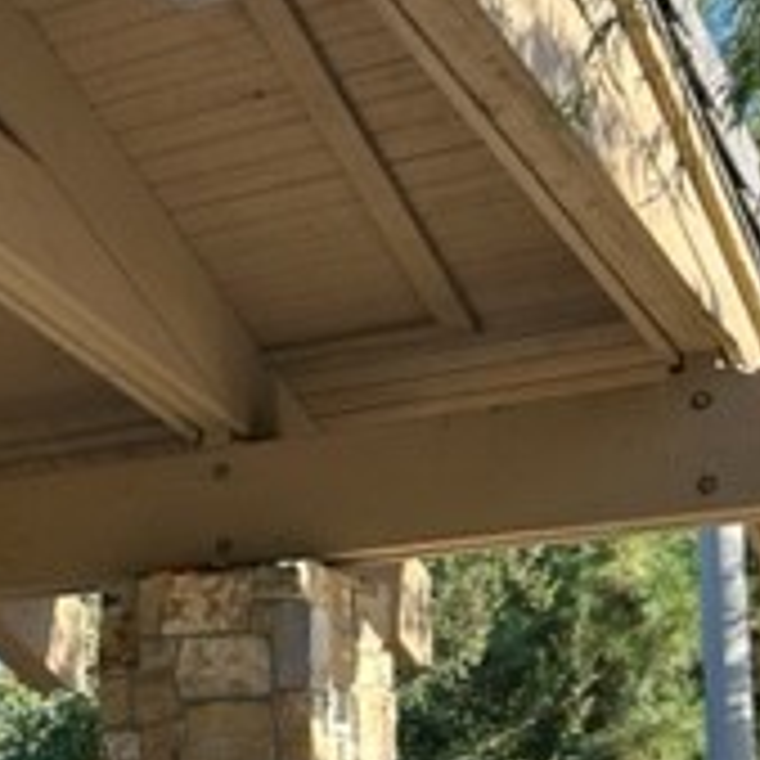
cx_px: -522
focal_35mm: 87
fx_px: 2161
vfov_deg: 19.3
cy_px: 778
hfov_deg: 17.1
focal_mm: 5.7
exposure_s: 1/880
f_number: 1.5
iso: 50
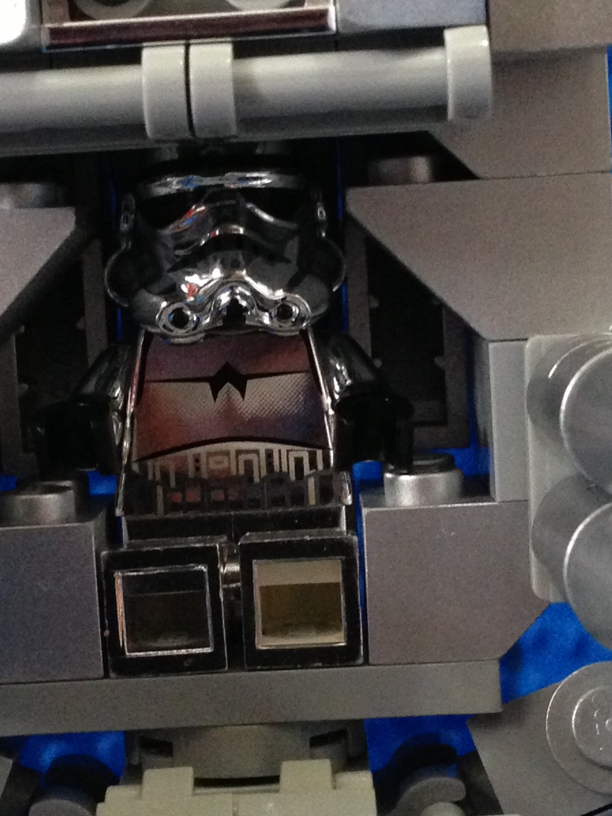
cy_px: 405
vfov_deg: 21.8
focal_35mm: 90
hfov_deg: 16.4
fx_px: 2121
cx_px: 215
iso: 400
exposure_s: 1/15
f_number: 2.4
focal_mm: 4.13
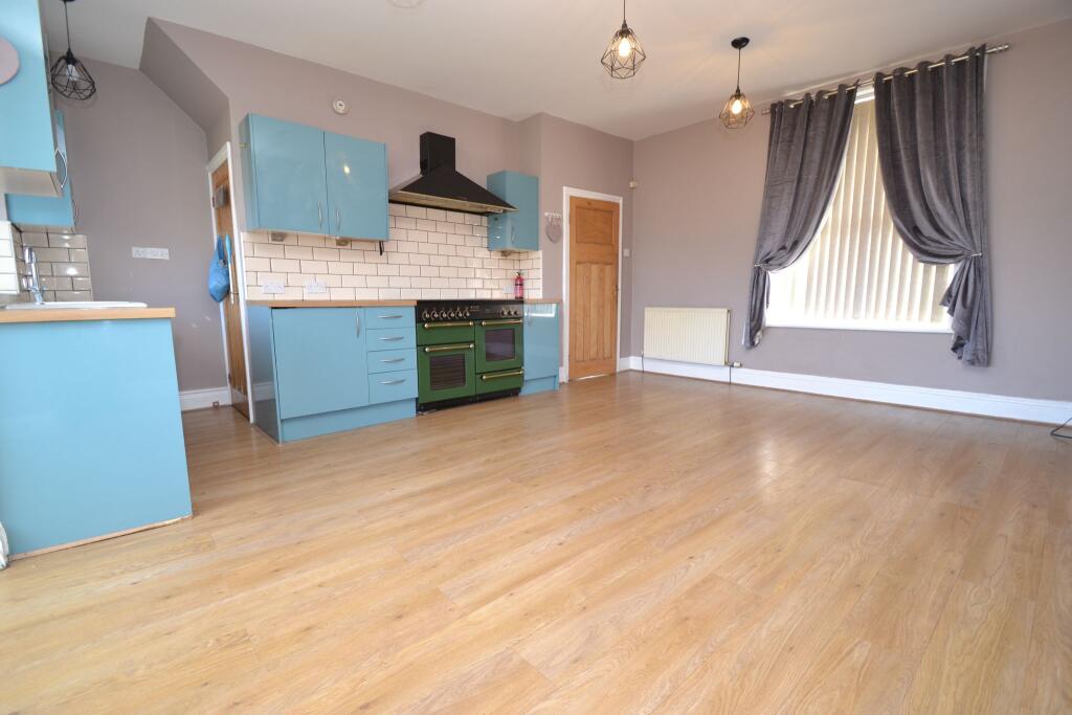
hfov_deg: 100.4
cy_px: 358
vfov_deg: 77.3
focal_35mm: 15
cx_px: 536
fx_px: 447
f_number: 4.5
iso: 400
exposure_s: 1/80
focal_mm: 10
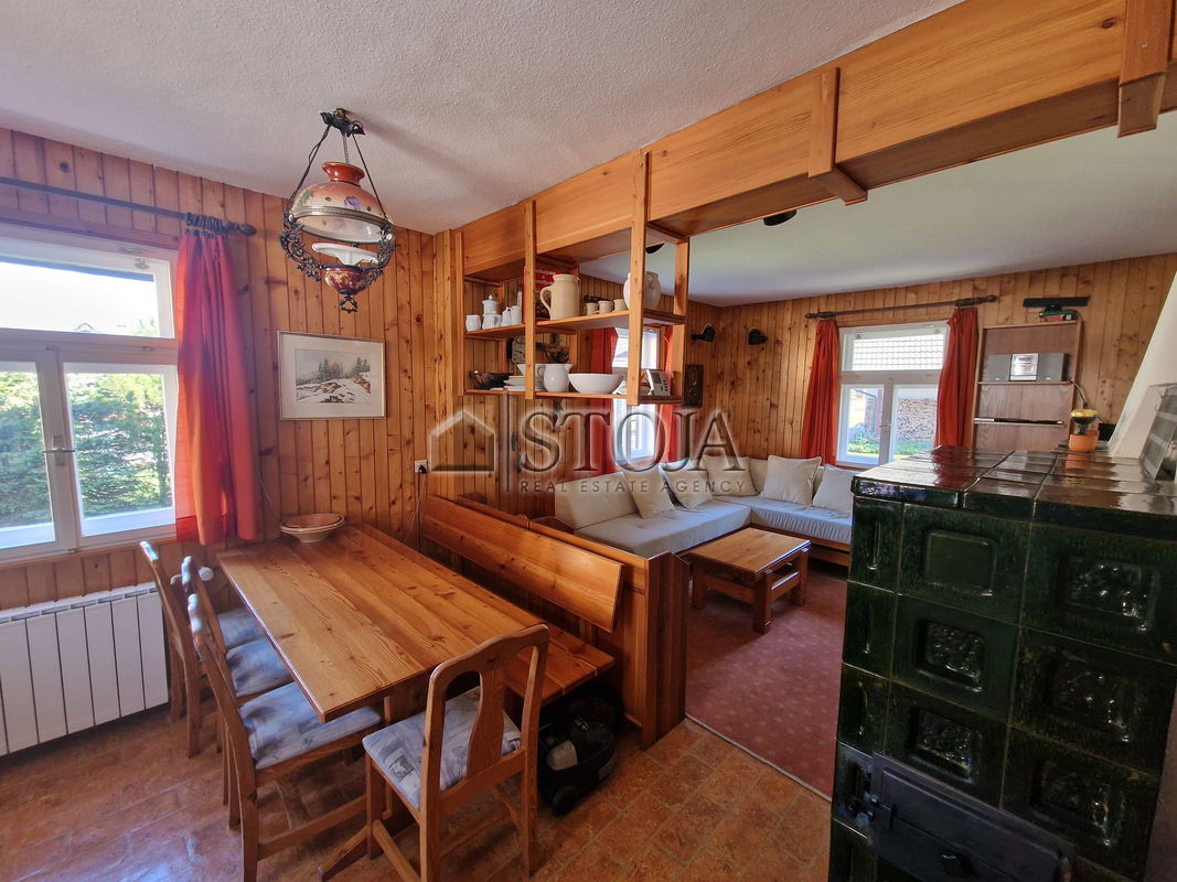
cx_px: 588
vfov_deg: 89.9
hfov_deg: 106.2
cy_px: 441
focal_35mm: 13
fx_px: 442
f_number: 2.2
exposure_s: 1/50
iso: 250
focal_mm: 2.2
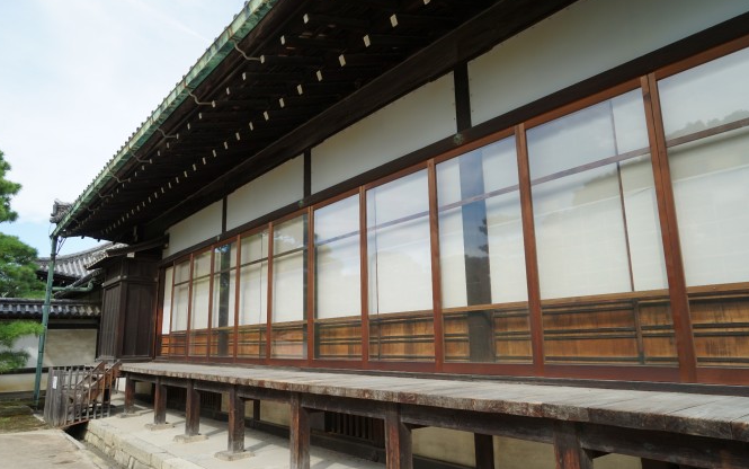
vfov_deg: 49.3
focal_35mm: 25
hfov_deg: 72.5
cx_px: 368
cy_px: 240
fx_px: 510
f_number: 8
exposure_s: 1/100
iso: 100
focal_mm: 24
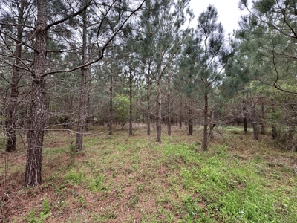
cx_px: 148
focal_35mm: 14
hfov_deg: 102.1
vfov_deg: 85.7
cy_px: 112
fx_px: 120
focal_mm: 2.22
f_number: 2.2
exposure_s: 1/99
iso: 40
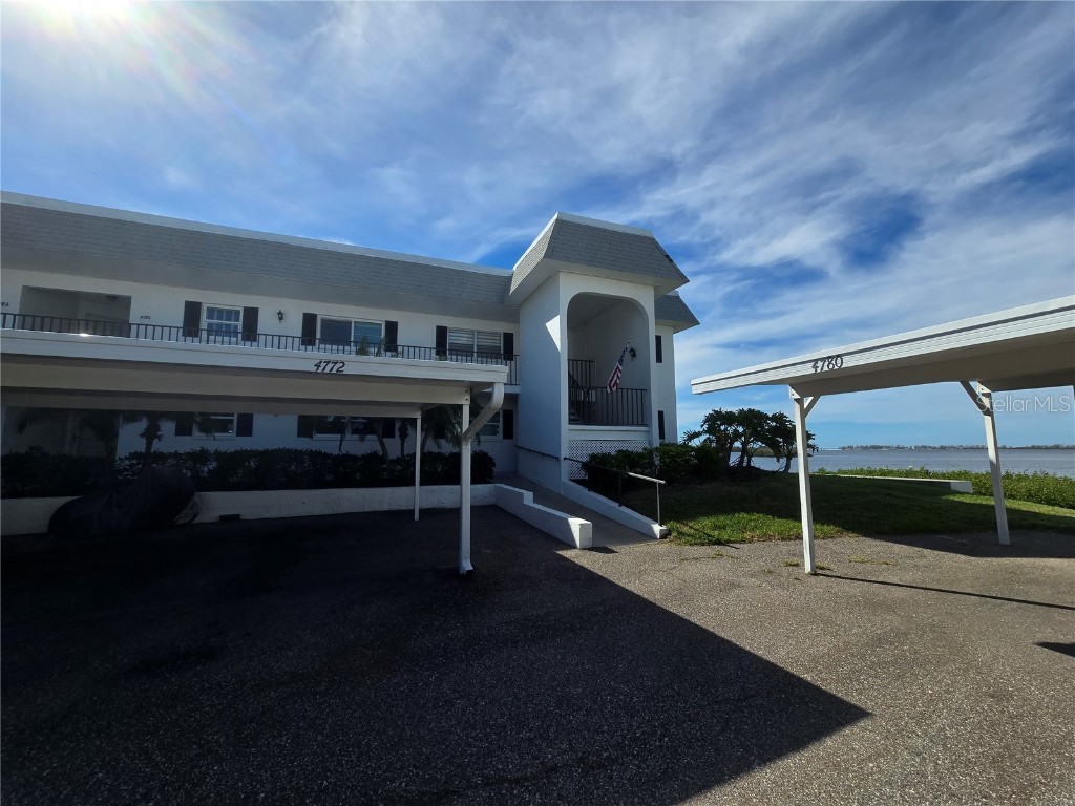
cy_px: 403
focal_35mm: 13
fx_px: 404
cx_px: 538
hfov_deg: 106.2
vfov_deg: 89.9
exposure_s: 1/3589
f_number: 2.2
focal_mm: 2.2
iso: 50
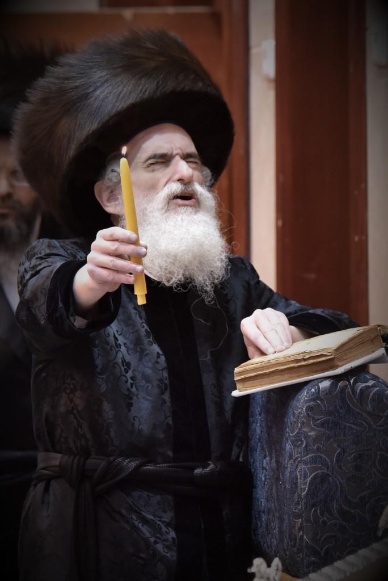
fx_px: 2583
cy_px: 290
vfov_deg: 12.8
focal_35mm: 160
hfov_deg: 8.6
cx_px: 194
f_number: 4
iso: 1600
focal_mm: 160
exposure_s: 1/125
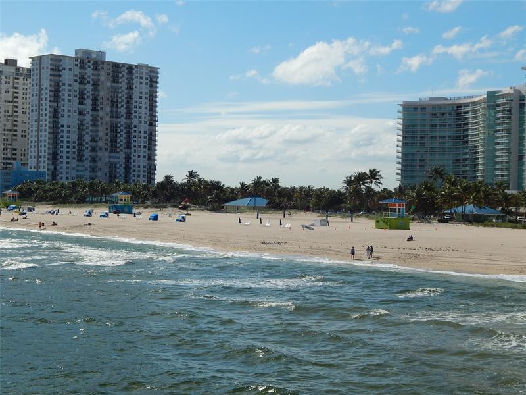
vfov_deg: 21.3
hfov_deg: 28.2
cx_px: 263
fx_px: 1048
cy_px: 198
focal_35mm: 69
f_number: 8.2
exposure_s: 1/640
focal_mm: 12.3
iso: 125
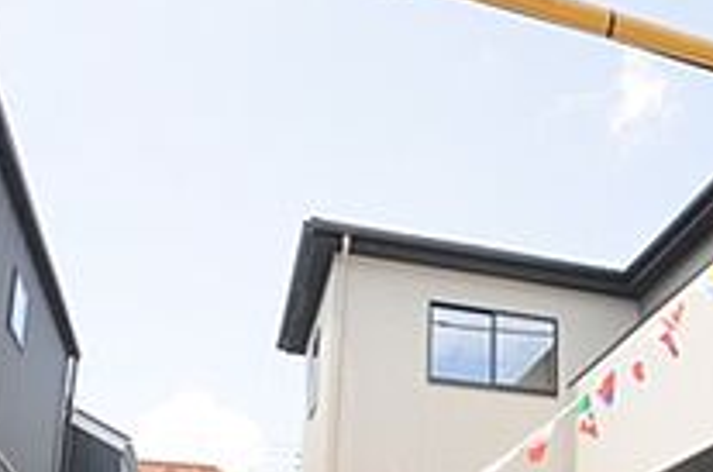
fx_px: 889
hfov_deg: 42.2
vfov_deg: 27.2
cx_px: 544
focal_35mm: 45
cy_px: 522
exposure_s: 1/80
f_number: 4.5
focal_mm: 10
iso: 400
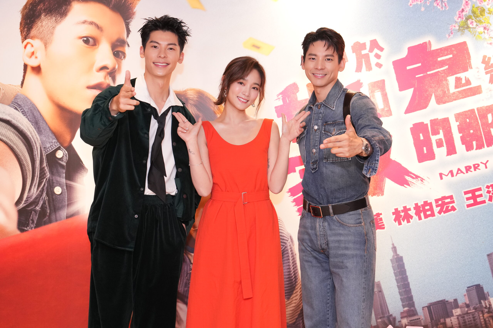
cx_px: 246
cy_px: 164
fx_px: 794
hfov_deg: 34.5
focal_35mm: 58
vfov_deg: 23.4
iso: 1000
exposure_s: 1/125
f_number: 4
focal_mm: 39
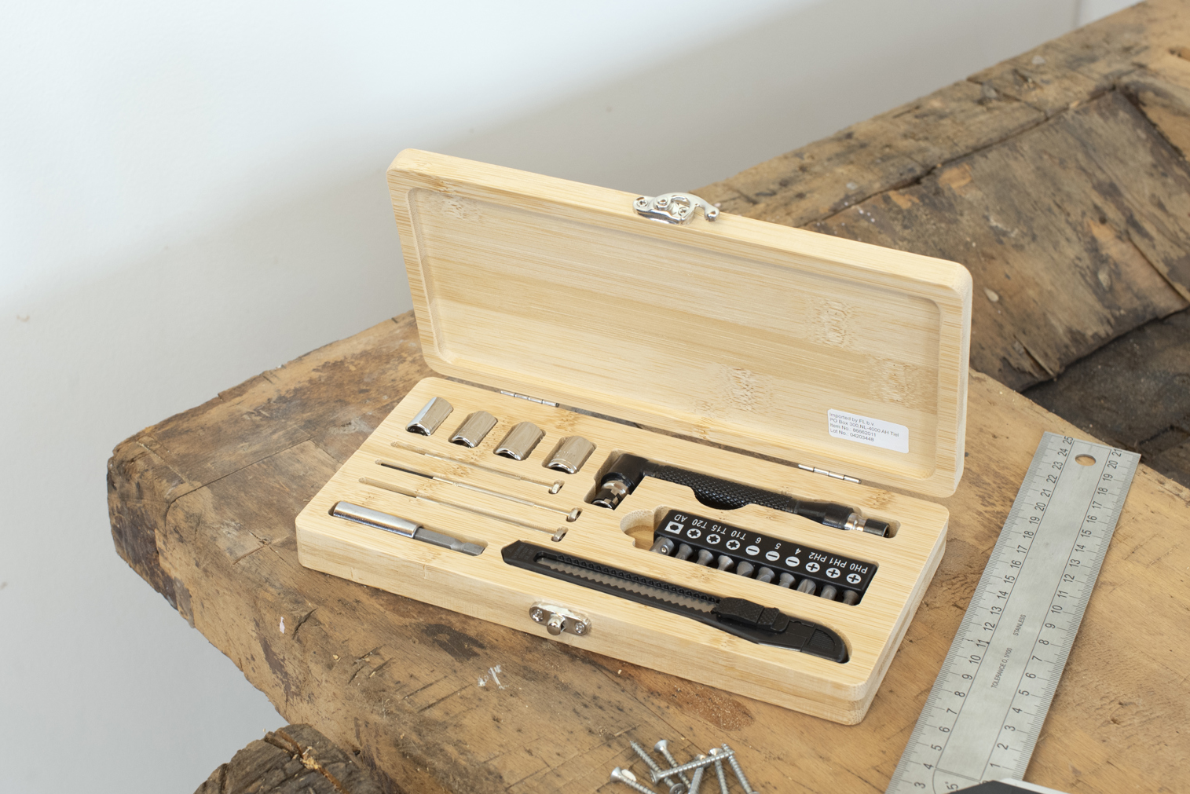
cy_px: 399
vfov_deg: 20.6
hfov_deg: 30.5
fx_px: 2182
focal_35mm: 66
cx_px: 507
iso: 800
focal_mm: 50
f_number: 9
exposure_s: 1/15
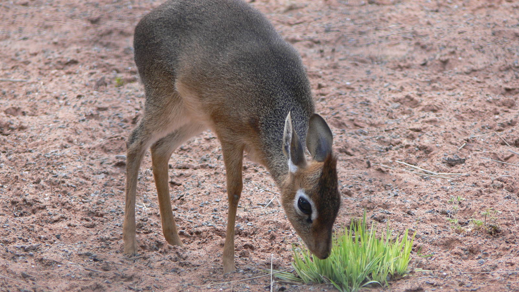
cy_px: 150
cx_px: 259
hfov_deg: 4.9
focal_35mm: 442
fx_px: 6082
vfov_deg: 2.7
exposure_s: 1/100
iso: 80
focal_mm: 85.6
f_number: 4.5
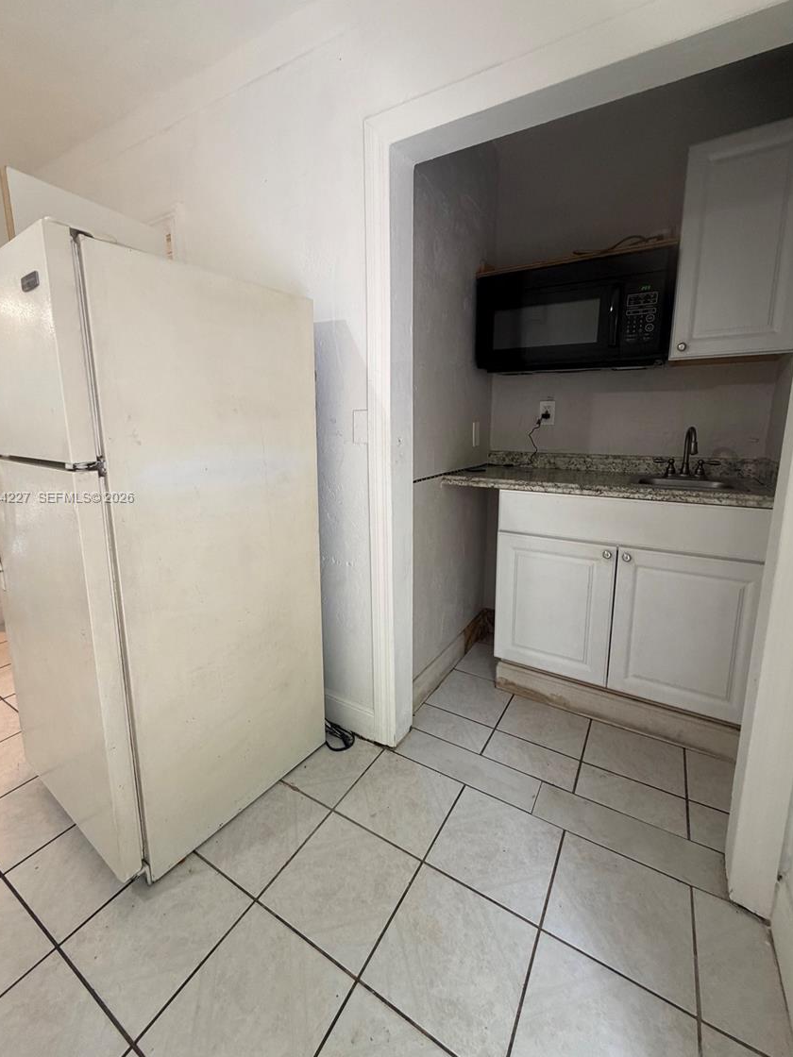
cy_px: 498
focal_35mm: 15
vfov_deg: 98.1
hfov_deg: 81.7
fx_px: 458
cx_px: 383
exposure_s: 1/60
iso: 250
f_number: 2.2
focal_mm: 2.22
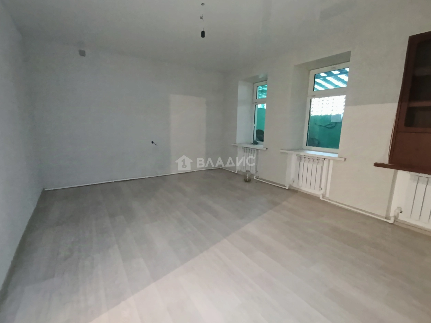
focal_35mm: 16
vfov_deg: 78.1
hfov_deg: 94.5
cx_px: 216
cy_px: 162
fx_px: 199
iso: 1600
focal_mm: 1.65
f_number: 2.2
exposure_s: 1/14.3
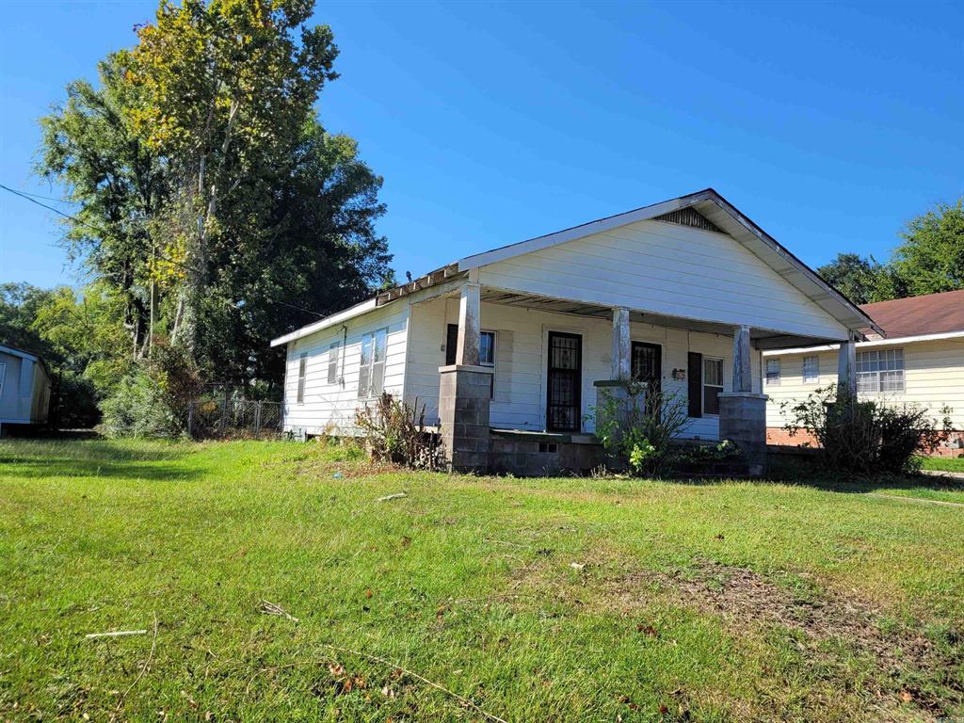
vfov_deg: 53.1
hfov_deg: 67.3
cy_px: 362
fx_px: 724
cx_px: 482
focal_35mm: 26
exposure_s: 1/1714
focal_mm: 5.4
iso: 40
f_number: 1.8
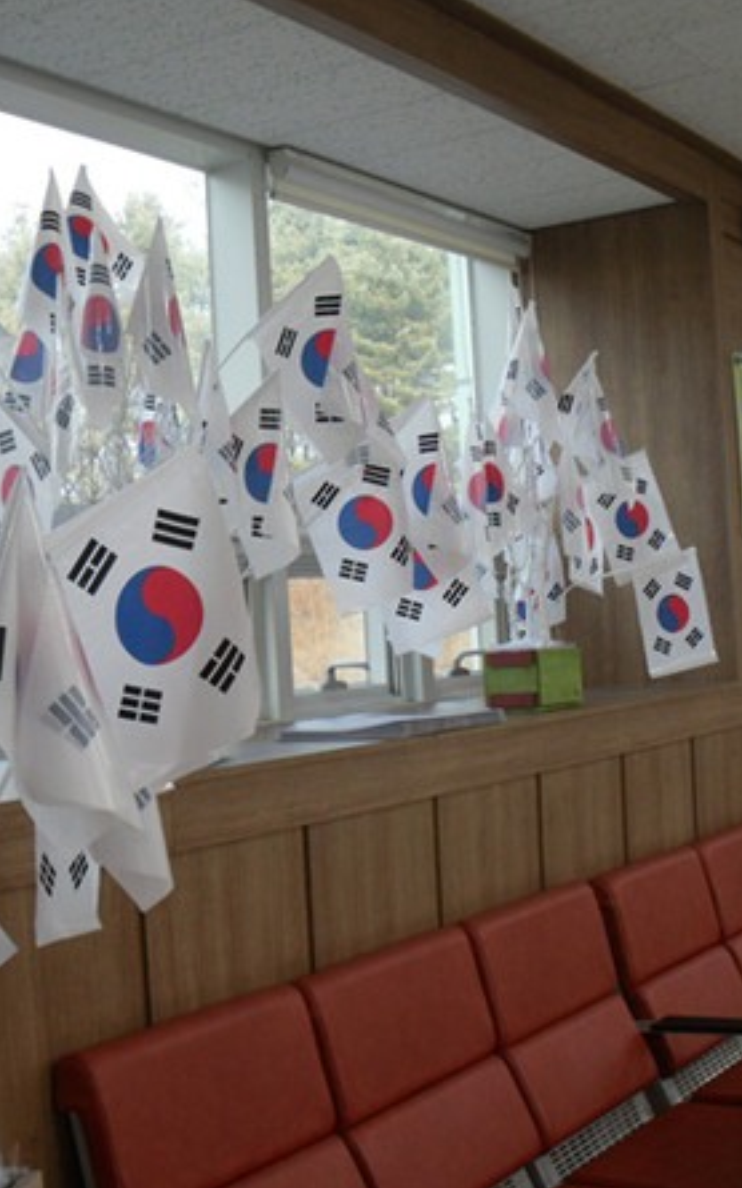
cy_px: 593
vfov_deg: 40.3
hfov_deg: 25.8
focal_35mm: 50
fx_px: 1618
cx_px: 326
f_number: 3
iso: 100
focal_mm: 6.3
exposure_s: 1/38
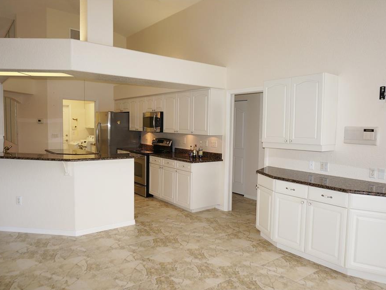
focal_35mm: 27
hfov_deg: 65.1
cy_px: 149
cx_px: 215
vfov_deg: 51.4
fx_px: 301
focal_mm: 16
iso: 200
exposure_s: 1/60
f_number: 4
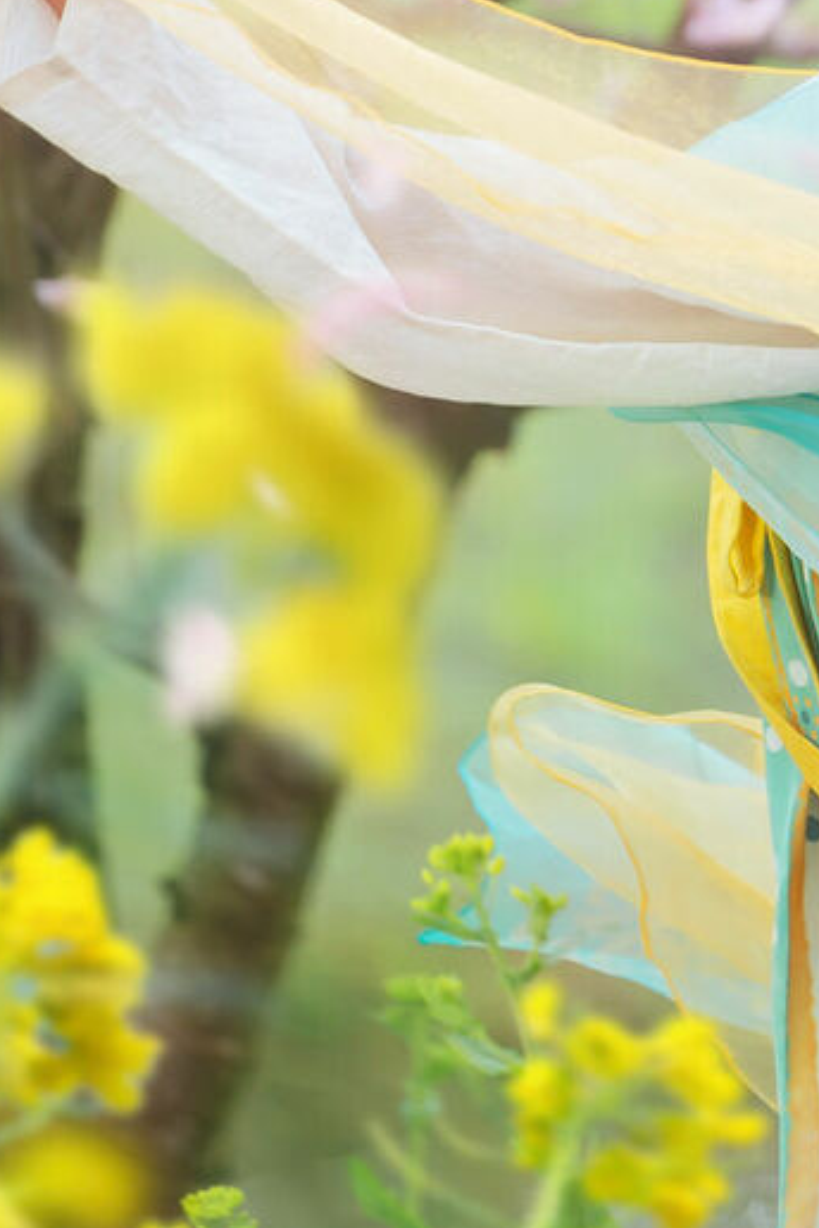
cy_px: 54
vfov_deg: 3.4
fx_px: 20849
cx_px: 1179
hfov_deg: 2.2
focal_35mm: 611
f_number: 2.8
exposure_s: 1/500
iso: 200
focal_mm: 200
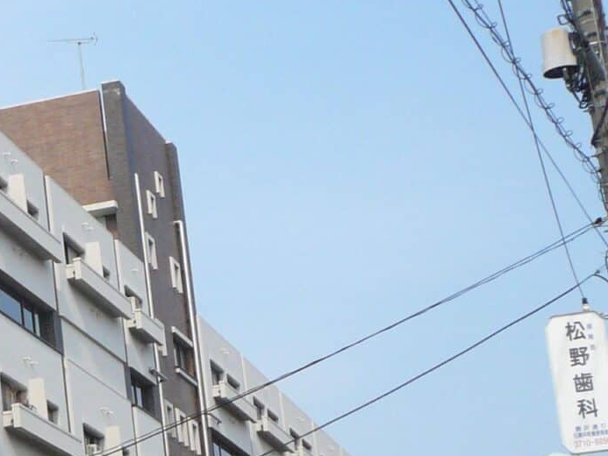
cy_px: 368
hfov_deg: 13.9
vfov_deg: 10.9
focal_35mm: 136
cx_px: -206
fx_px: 2389
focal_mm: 7.5
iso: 100
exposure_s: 1/1000
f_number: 3.5
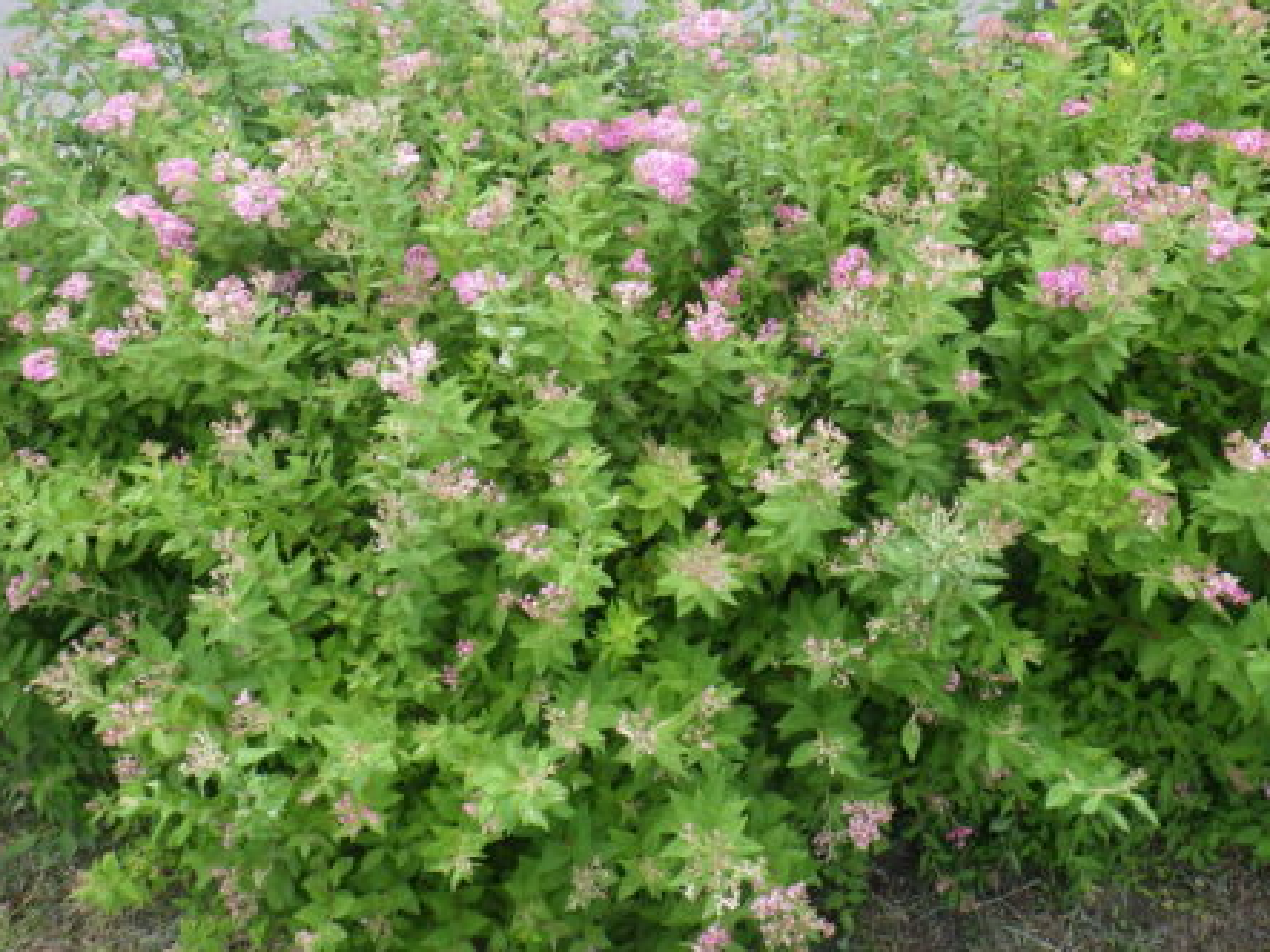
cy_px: 380
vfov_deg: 39.5
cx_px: 646
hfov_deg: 51.4
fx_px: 1320
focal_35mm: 36
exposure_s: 1/160
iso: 125
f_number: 4.2
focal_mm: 5
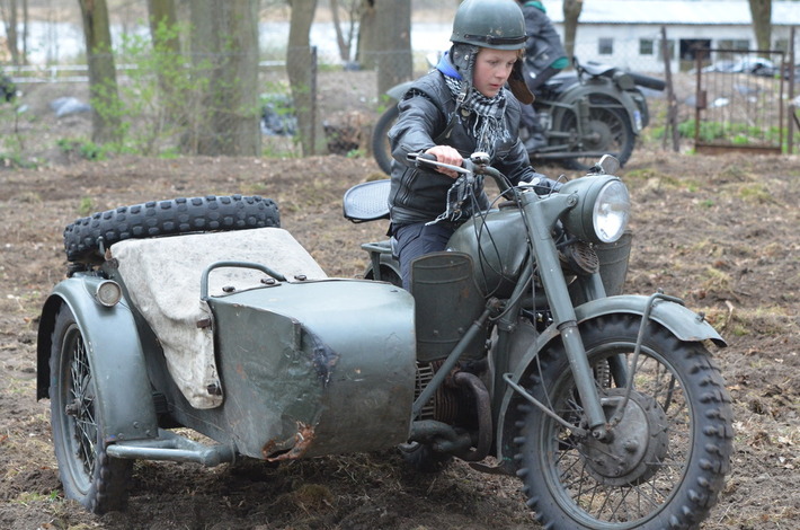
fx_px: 2328
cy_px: 265
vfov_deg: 13.0
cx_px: 400
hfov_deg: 19.5
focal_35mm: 105
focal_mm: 70
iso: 1600
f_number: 5
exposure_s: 1/400
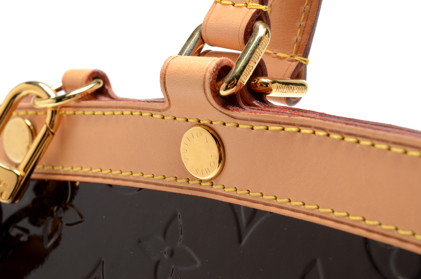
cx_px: 210
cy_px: 140
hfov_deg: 24.7
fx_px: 963
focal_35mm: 82
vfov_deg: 16.5
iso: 400
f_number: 14
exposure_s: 1/125
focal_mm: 55
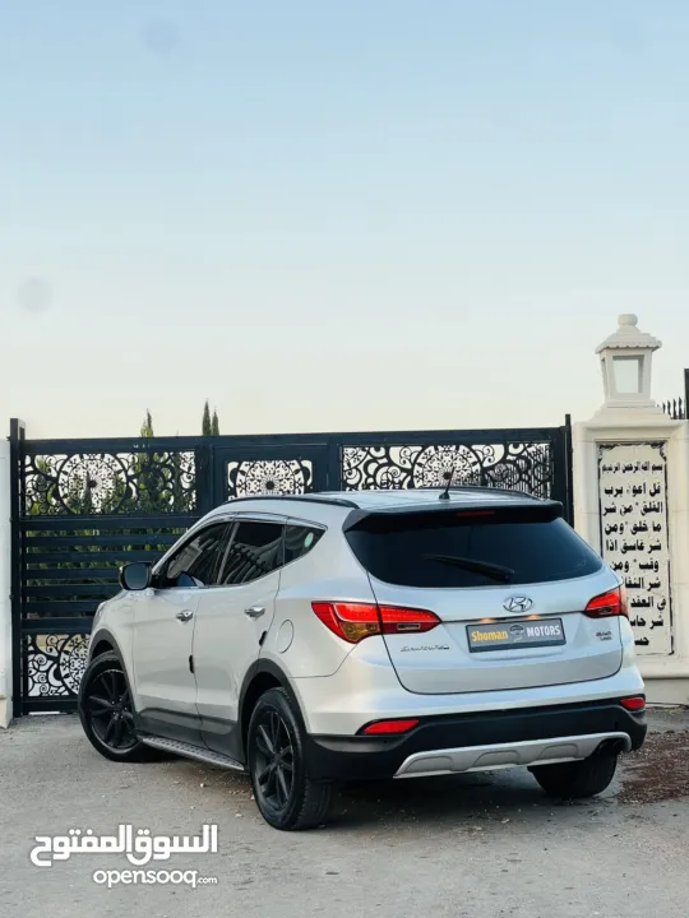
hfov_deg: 19.1
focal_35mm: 77
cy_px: 459
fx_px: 2043
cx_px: 344
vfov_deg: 25.3
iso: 80
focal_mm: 9
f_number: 2.8
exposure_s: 1/99
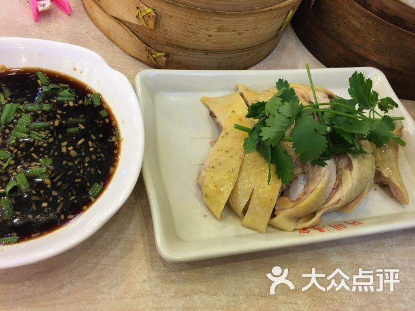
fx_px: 348
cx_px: 208
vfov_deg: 48.2
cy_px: 156
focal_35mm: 29
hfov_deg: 61.7
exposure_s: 1/17
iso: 50
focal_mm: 4.15
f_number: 2.2
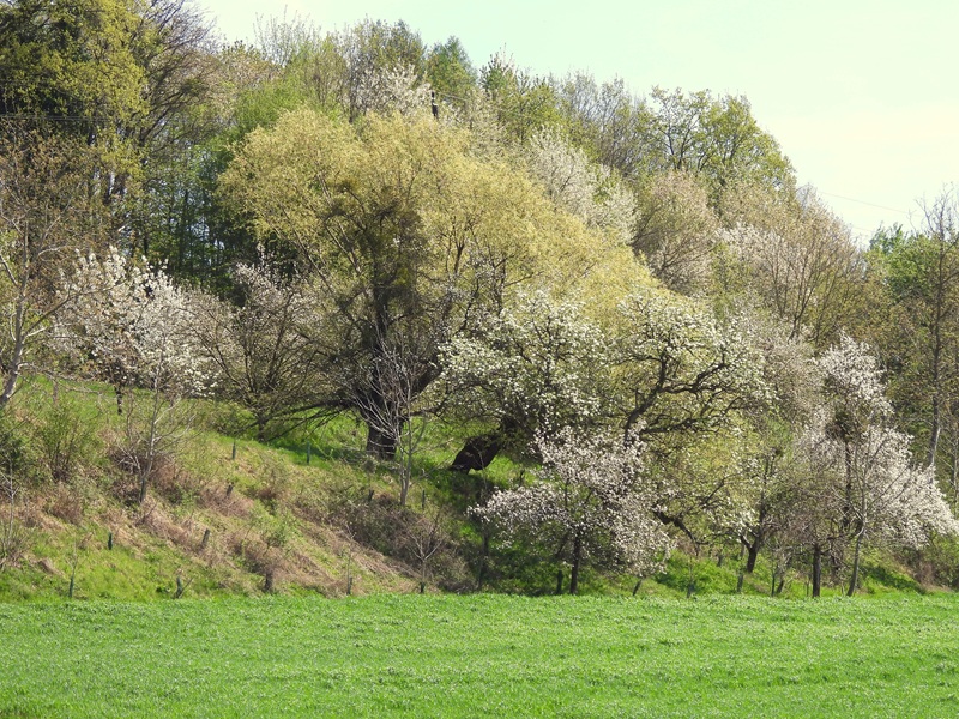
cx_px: 480
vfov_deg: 8.0
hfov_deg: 10.7
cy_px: 360
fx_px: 5125
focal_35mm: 185
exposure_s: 1/500
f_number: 4.5
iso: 100
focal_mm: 33
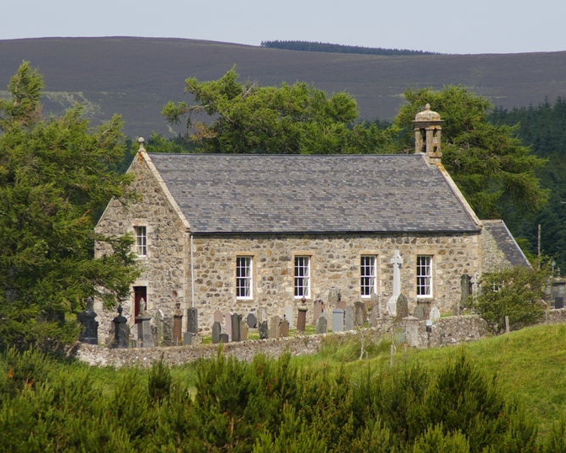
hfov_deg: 5.2
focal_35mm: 374
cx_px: 276
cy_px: 226
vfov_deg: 4.1
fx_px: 6267
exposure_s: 1/500
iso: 200
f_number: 8
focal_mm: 220
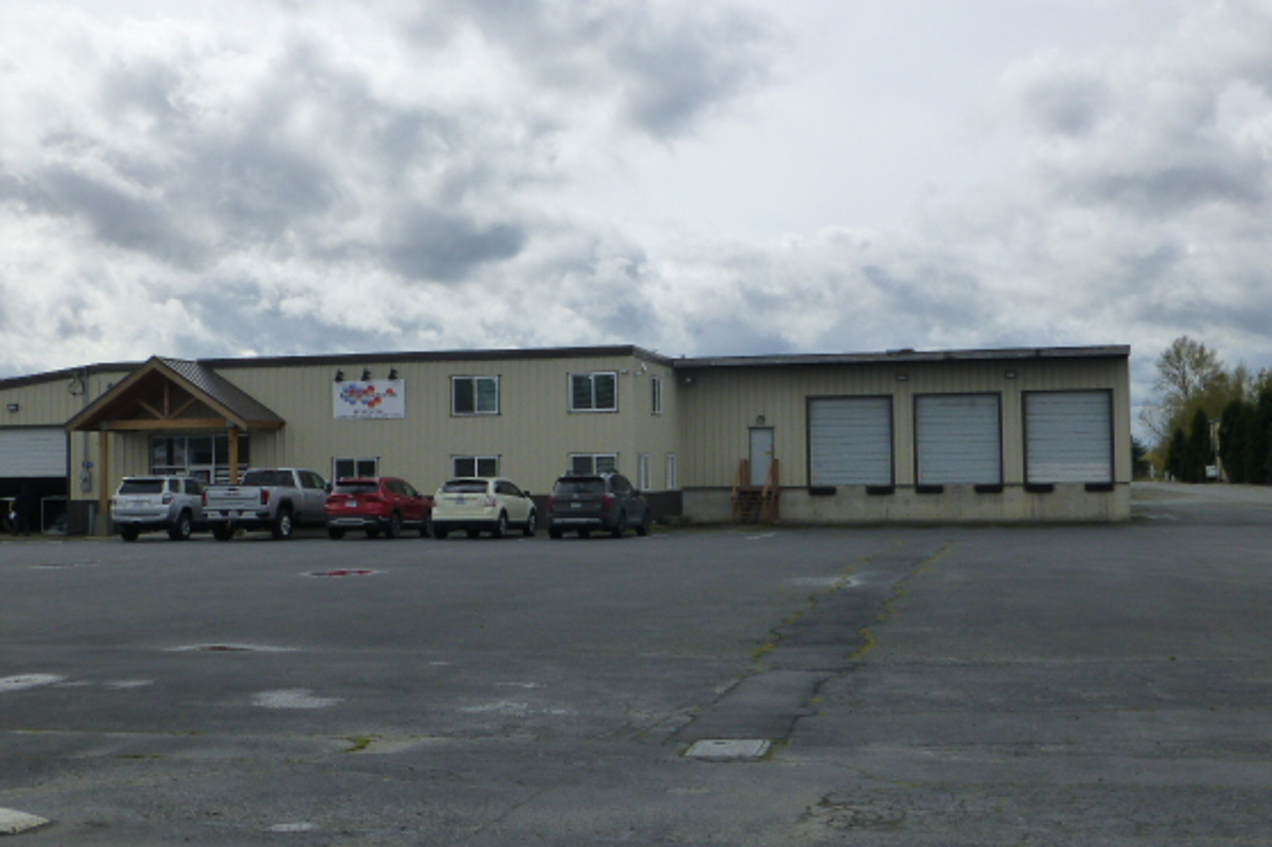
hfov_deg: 40.4
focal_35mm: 49
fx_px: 1731
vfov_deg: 27.5
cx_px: 651
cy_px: 384
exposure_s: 1/1600
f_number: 3.9
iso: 160
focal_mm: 7.4
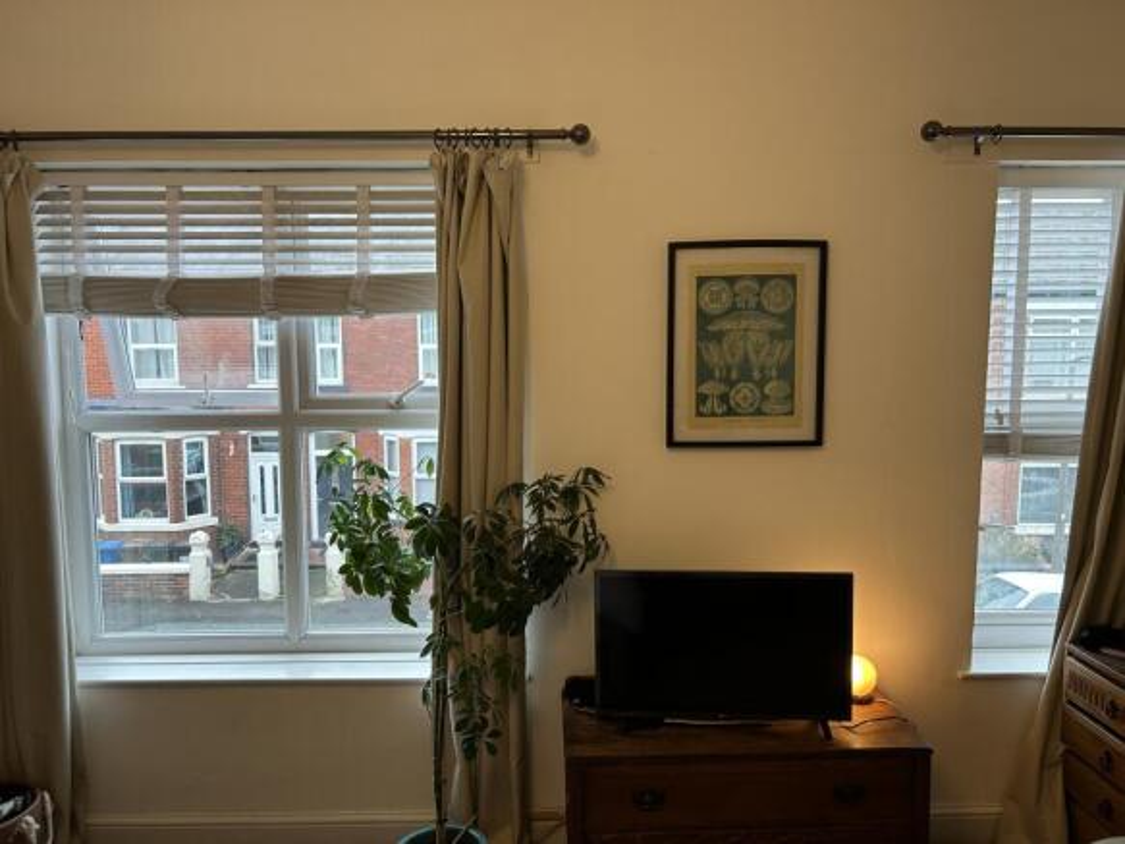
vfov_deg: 53.0
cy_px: 422
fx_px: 845
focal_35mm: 26
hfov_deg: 67.3
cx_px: 562
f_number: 1.5
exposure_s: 1/50
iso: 100
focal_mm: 5.7
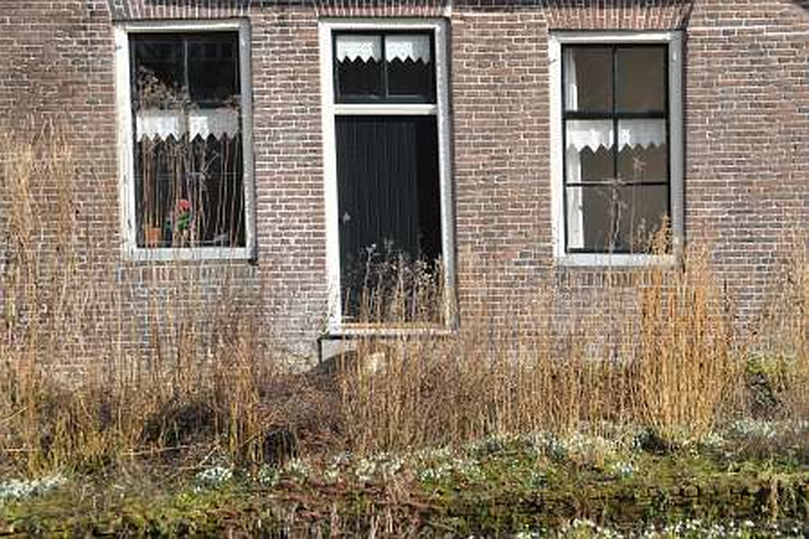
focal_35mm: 78
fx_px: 1753
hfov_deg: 26.0
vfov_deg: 17.5
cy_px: 270
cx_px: 404
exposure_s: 1/1250
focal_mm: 52
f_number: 5
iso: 320
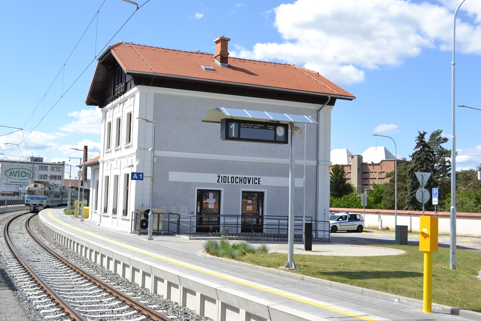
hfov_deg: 49.5
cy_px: 160
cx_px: 240
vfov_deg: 34.2
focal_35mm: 39
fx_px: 521
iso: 200
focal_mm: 26
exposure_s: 1/640
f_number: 6.3
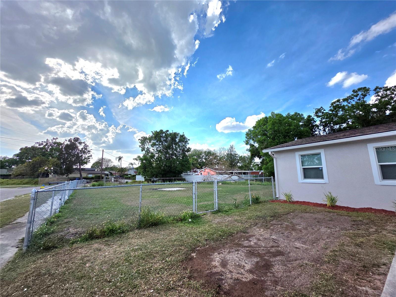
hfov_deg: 106.2
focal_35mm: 13
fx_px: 149
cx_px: 198
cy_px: 148
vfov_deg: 89.9
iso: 40
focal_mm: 2.2
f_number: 1.9
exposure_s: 1/5000
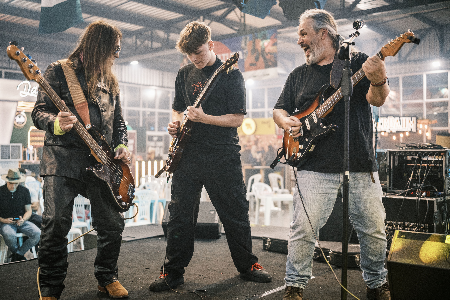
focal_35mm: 41
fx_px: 512
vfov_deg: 32.6
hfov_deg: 47.4
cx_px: 225
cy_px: 150
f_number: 1.2
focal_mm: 27
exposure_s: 1/320
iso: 1000
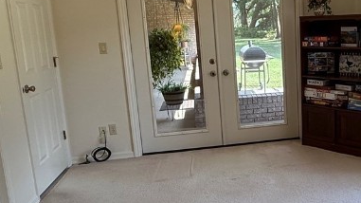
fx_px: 392
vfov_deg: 29.0
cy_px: 92
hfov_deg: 46.2
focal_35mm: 41
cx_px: 301
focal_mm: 2.22
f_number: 2.2
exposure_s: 1/120
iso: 100
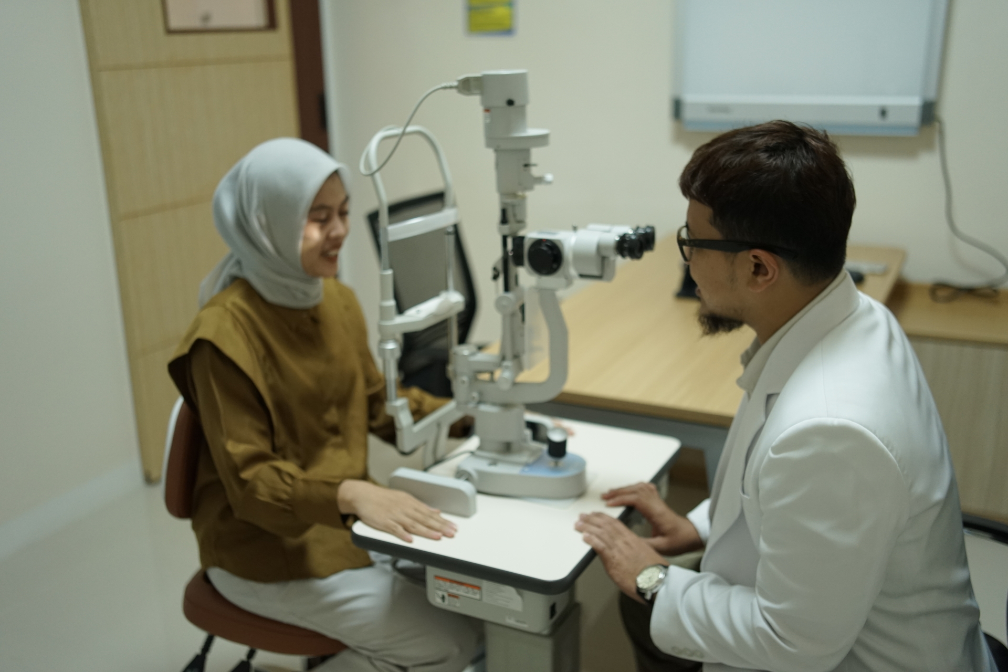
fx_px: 980
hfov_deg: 54.4
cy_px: 336
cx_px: 504
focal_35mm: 35
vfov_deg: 37.9
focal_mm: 35
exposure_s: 1/250
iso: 1250
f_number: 2
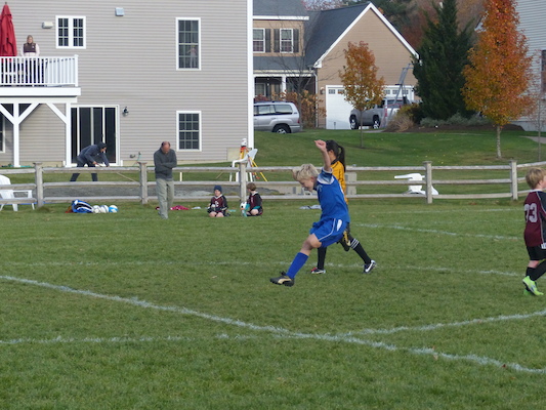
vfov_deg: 11.0
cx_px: 273
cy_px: 205
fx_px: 2130
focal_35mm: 135
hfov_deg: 14.6
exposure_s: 1/500
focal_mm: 24.3
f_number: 2.8
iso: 320
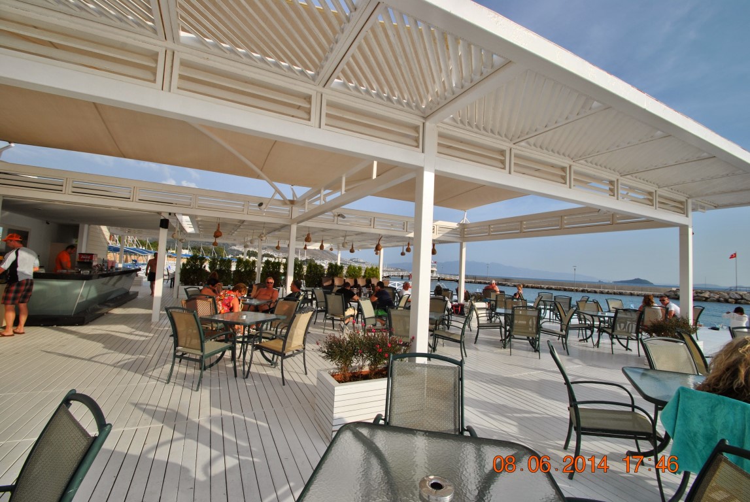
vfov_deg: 77.5
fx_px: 313
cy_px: 251
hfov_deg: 100.3
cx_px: 375
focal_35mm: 15
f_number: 9
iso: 100
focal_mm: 10
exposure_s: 1/320
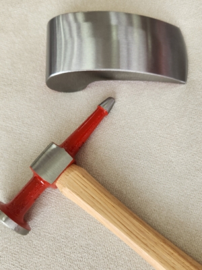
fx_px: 179
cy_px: 135
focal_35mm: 23
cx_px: 101
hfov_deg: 58.9
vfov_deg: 73.9
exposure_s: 1/101
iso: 40
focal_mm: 5.4
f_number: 1.8
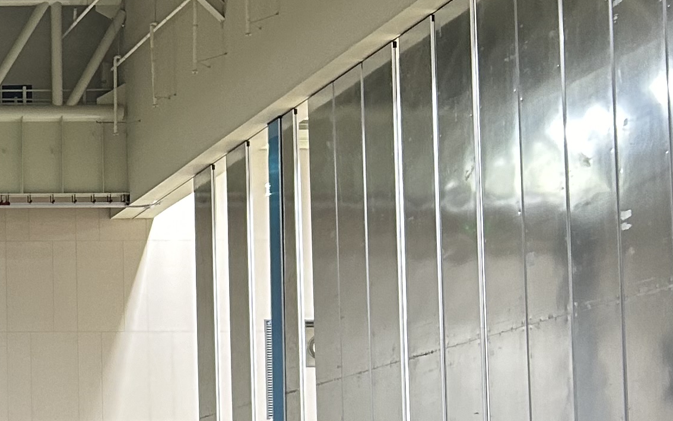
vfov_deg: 13.1
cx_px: -473
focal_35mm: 98
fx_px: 1798
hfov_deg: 17.8
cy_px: 453
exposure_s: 1/60
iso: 160
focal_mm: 5.7
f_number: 1.5
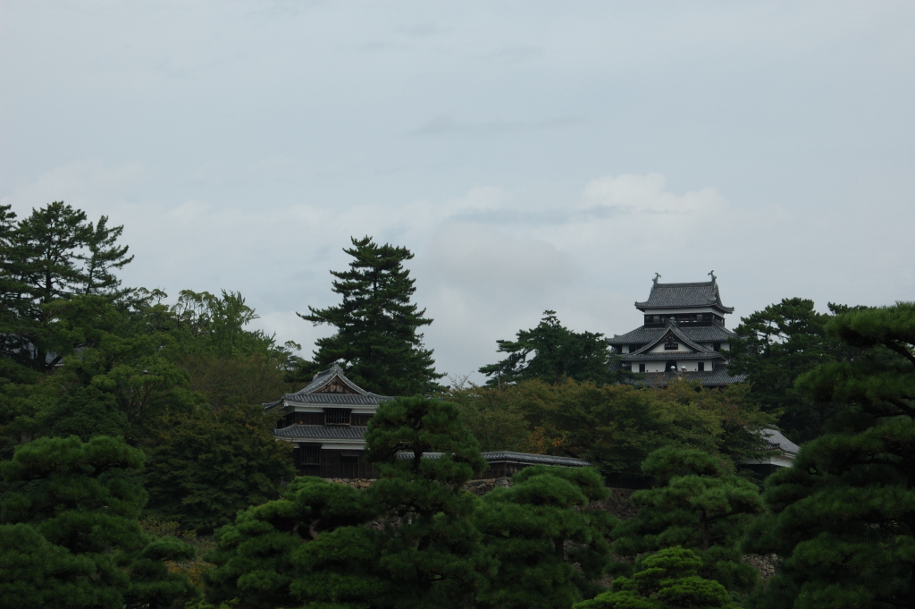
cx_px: 458
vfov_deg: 13.0
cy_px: 304
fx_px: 2667
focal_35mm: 105
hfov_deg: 19.5
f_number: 10
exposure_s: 1/400
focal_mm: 70
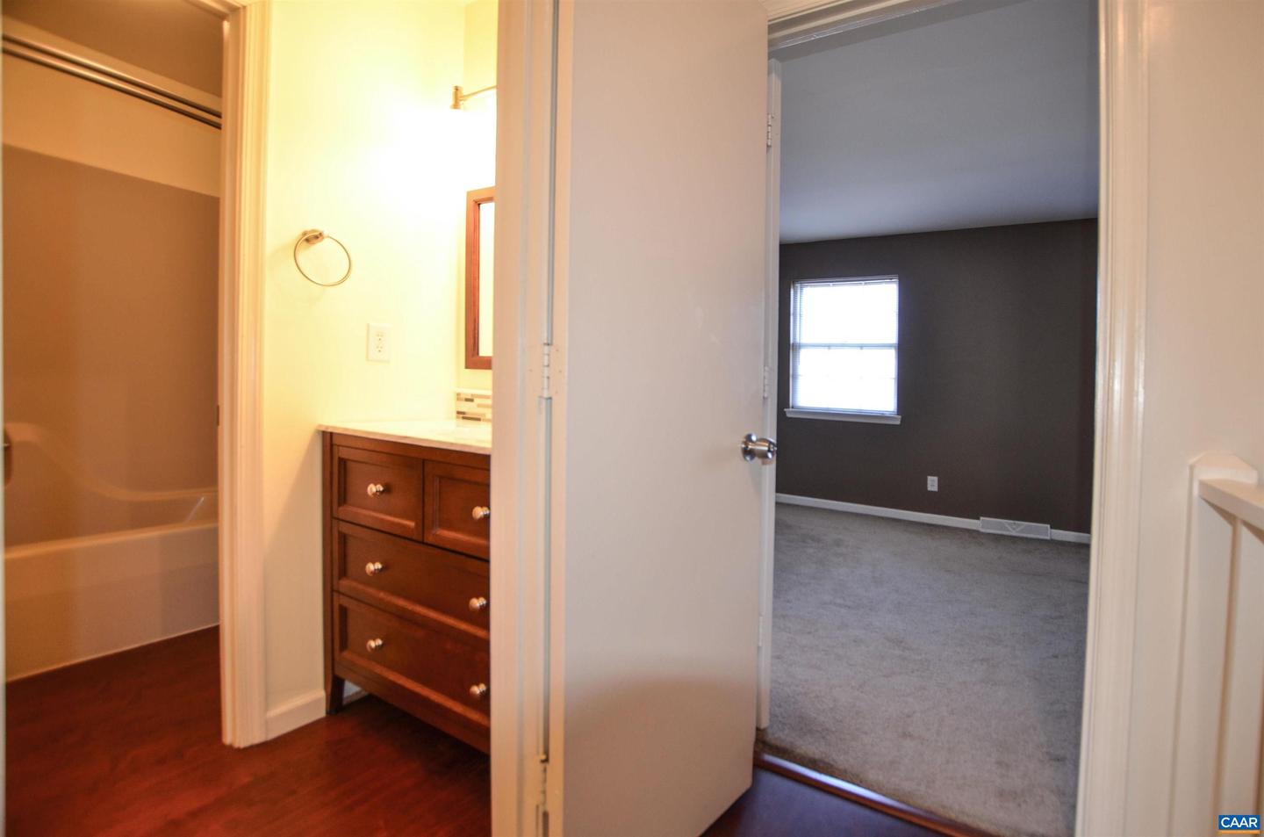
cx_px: 632
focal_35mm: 15
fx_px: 525
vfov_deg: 77.0
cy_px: 418
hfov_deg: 100.5
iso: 450
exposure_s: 1/60
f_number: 3.5
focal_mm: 10
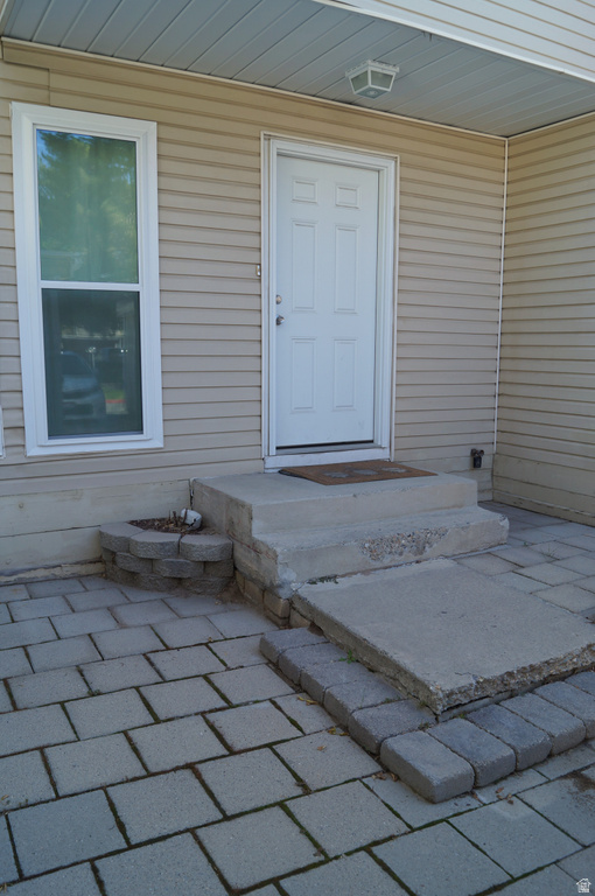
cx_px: 298
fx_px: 671
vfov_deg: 67.4
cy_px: 448
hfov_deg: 47.8
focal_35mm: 27
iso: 100
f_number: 5.6
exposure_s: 1/100
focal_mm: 18
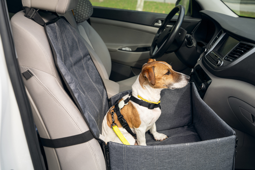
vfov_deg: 34.2
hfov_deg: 49.6
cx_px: 128
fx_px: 276
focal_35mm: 39
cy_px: 85
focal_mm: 39
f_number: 4.5
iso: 100
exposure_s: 1/200
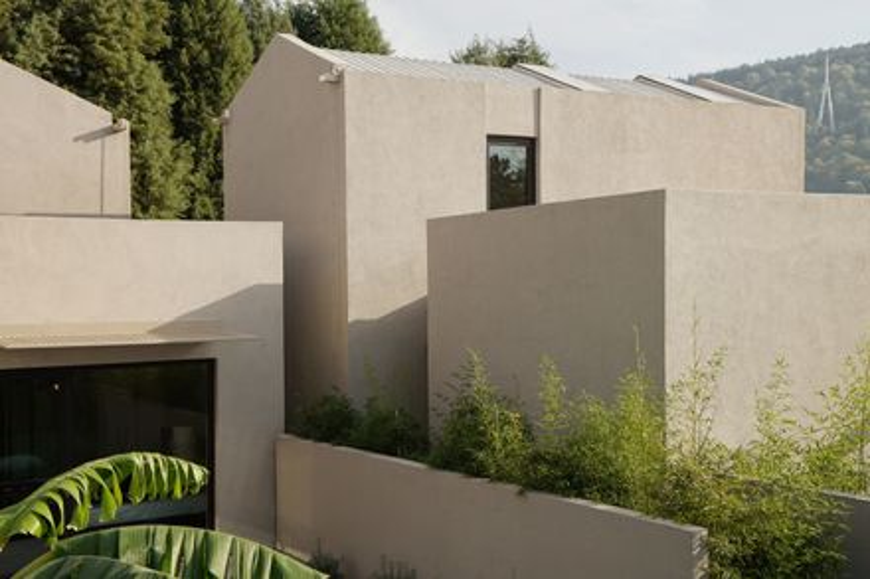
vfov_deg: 28.9
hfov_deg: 42.3
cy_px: 290
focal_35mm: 46
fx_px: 1123
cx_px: 435
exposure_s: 1/320
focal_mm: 31
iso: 125
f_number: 6.3
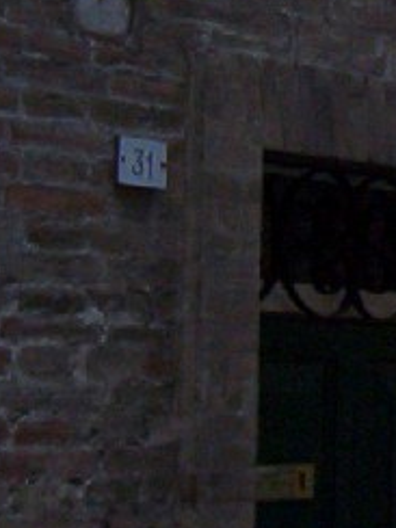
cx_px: 725
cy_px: 106
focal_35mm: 175
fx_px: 2669
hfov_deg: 8.2
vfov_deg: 11.3
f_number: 2.76
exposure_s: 1/596
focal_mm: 5.54
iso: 100
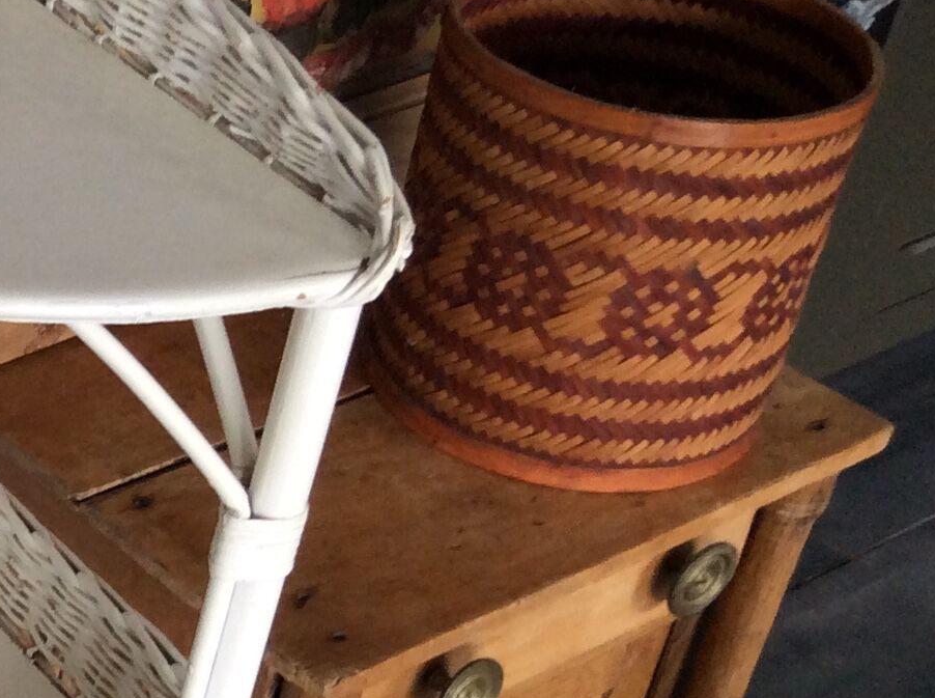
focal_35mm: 92
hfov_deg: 19.7
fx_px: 2480
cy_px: 585
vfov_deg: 15.9
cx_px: -273
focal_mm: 3.3
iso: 64
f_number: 2.4
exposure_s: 1/25
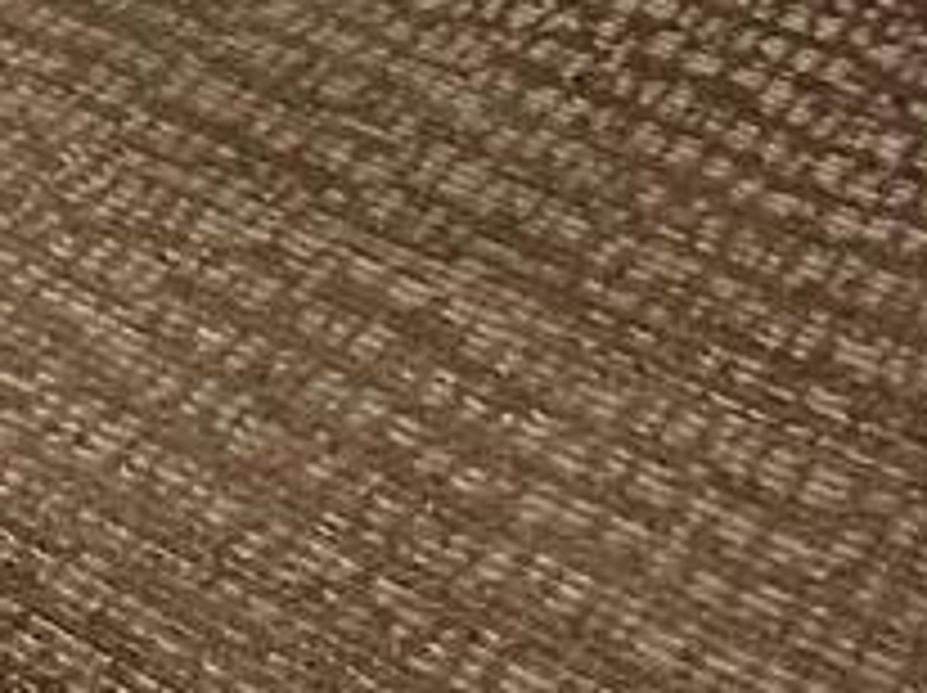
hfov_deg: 19.8
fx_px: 2621
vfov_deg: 10.9
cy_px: -1296
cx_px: 162
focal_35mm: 98
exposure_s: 1/60
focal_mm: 2.22
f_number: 2.2
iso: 320
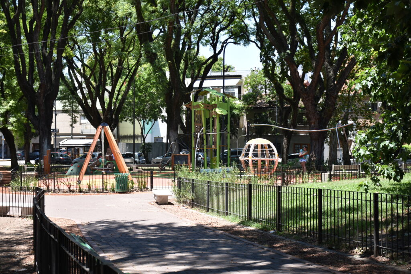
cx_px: 206
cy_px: 137
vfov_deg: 22.6
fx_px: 685
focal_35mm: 60
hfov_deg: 33.4
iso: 200
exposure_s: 1/500
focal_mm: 40
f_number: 5
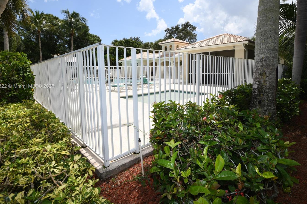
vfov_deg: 66.9
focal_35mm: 18
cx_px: 165
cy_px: 86
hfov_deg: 89.9
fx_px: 153
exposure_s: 1/250
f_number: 14
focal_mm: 10
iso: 200
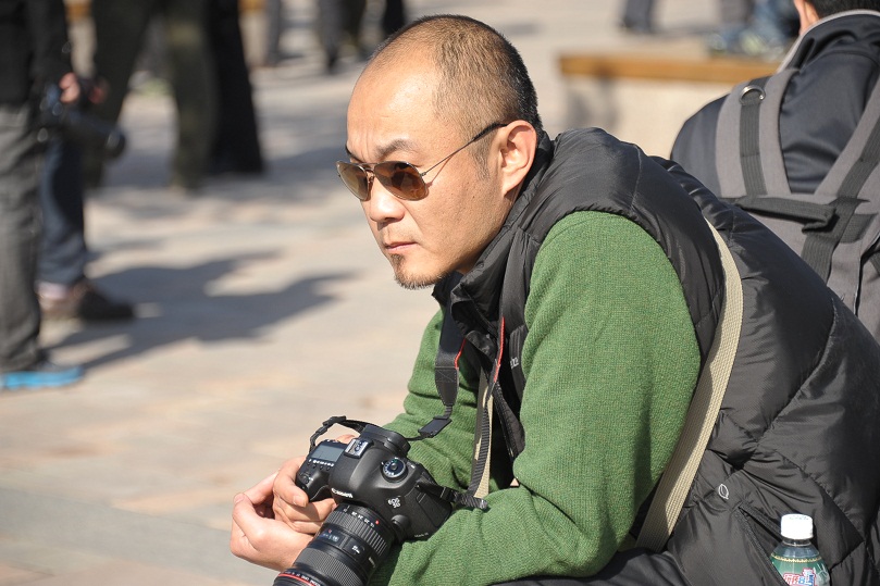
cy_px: 293
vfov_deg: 8.6
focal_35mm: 160
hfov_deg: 12.8
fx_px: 3910
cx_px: 440
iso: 400
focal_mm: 160
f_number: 5.6
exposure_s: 1/800
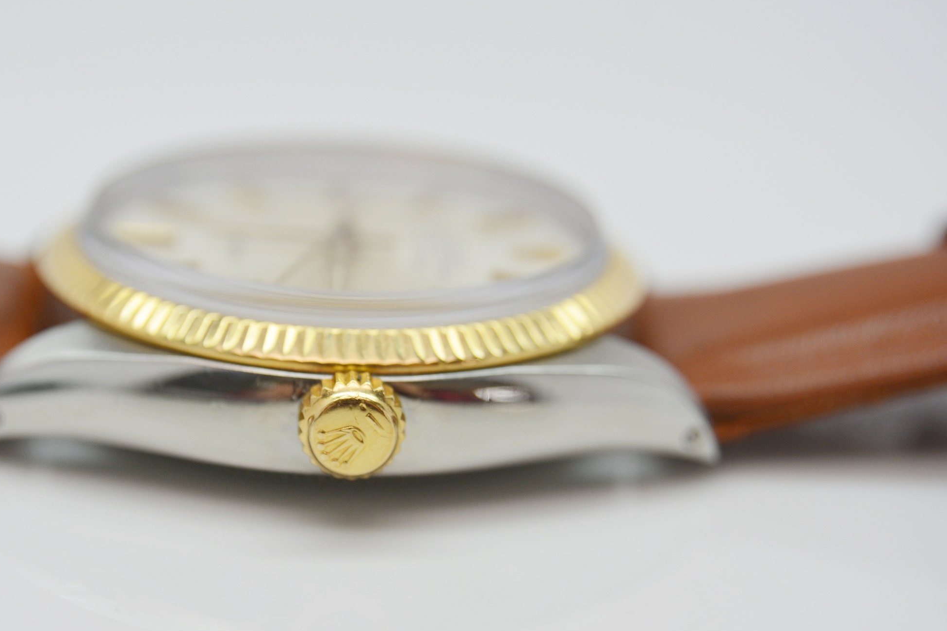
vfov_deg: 18.7
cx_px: 366
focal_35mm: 73
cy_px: 363
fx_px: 1920
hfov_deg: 27.6
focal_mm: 38
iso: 200
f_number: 6.3
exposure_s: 1/160
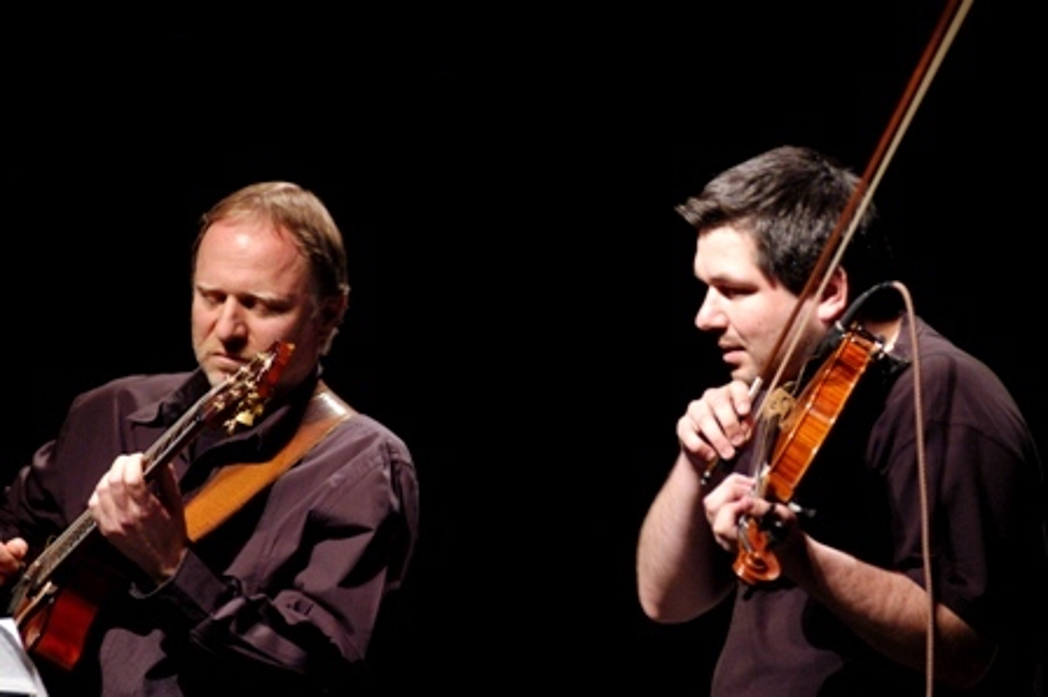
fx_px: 6763
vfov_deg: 5.9
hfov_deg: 8.9
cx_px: 524
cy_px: 348
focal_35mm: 232
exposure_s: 1/60
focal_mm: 155
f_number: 2.8
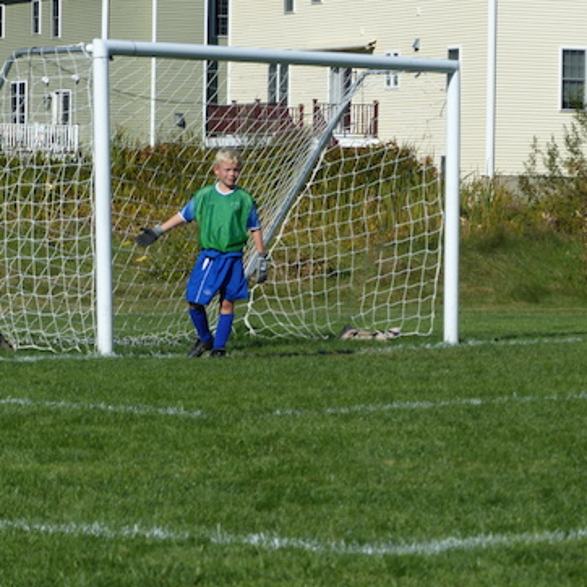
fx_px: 3991
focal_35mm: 208
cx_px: 427
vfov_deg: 8.4
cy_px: 277
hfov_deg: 8.4
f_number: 4
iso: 100
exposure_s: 1/2000
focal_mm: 28.7
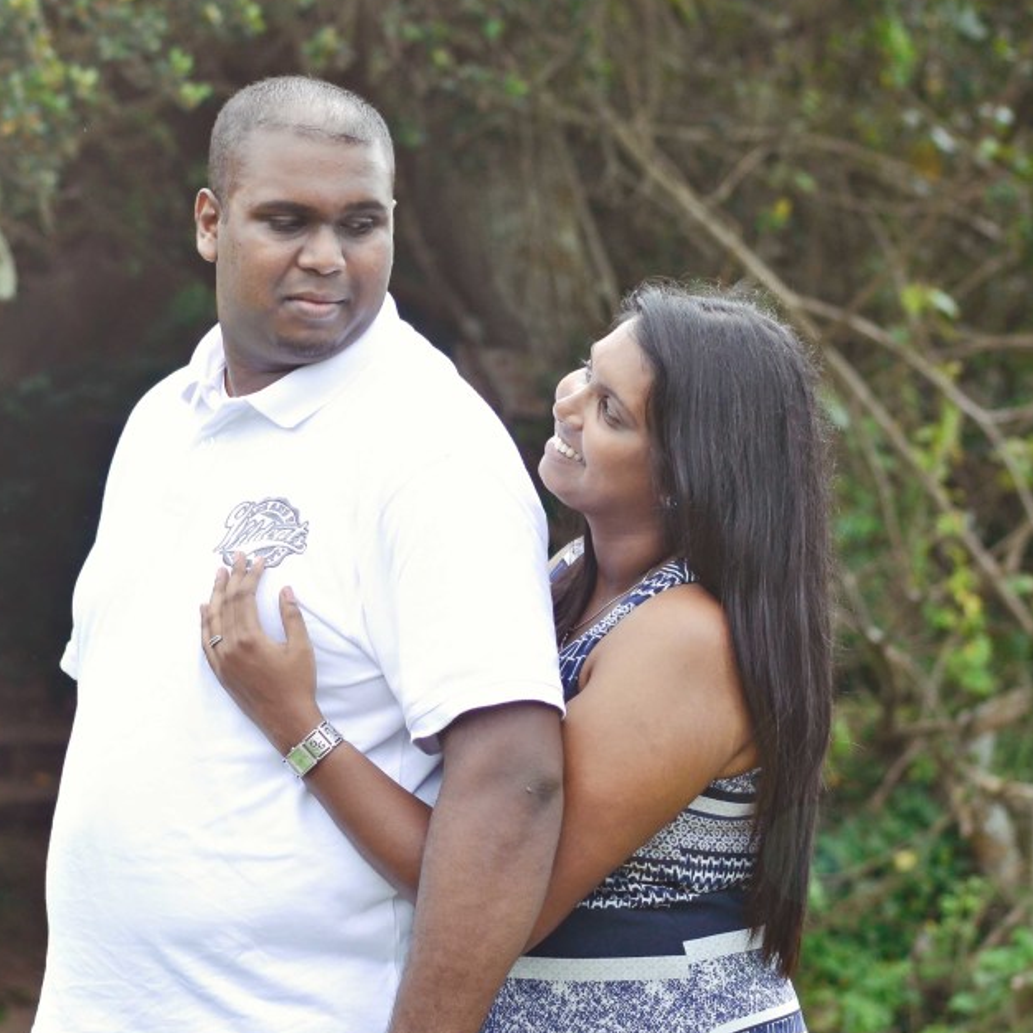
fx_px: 4929
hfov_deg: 11.9
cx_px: 320
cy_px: 538
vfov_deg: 12.0
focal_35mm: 146
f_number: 4
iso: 400
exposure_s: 1/1250
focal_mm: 70
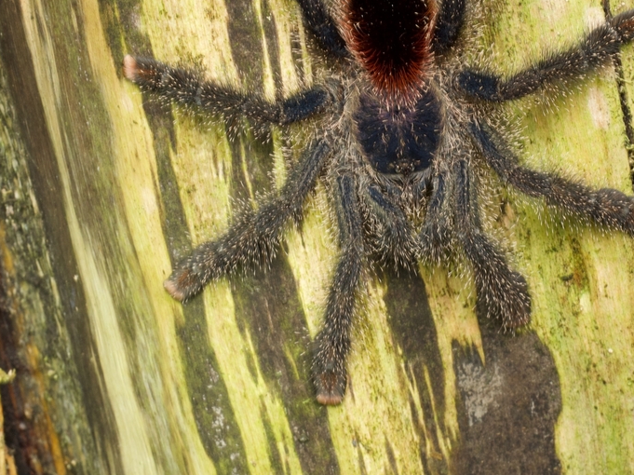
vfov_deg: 7.4
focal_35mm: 201
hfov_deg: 9.8
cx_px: 440
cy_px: 114
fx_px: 3679
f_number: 13
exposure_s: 1/60
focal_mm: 60
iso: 400
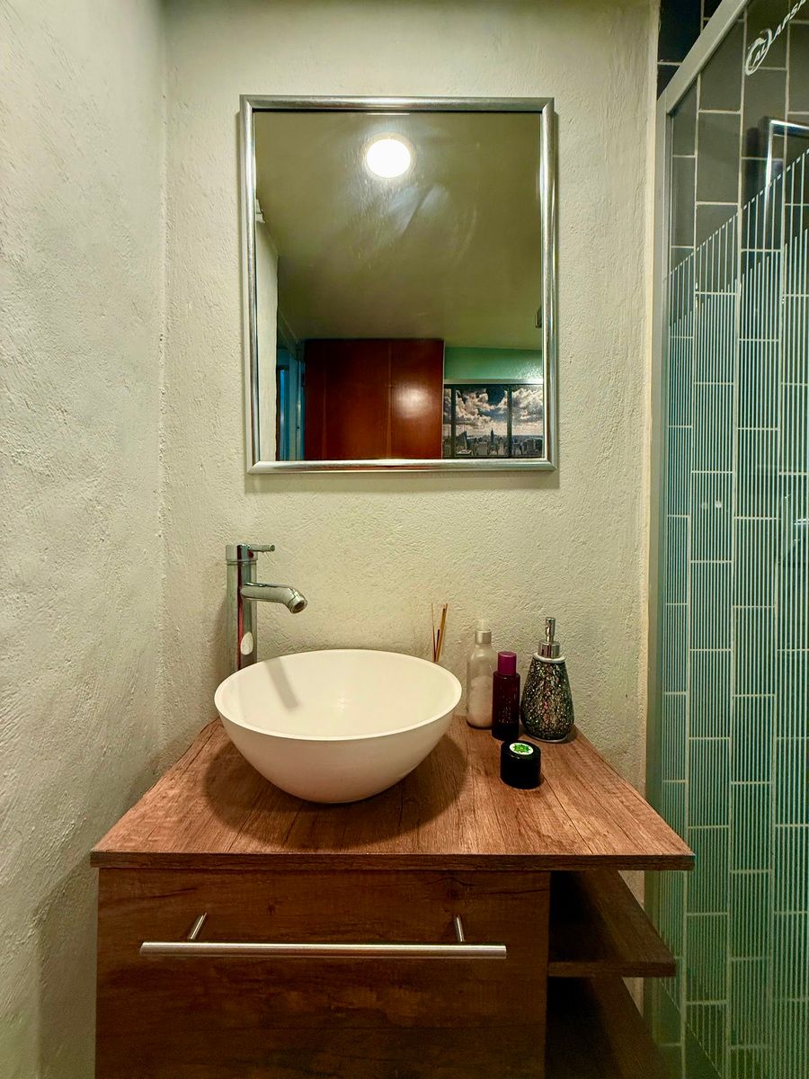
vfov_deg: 102.1
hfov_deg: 85.7
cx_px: 404
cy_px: 540
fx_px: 436
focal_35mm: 14
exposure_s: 1/120
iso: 250
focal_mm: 2.22
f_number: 2.2
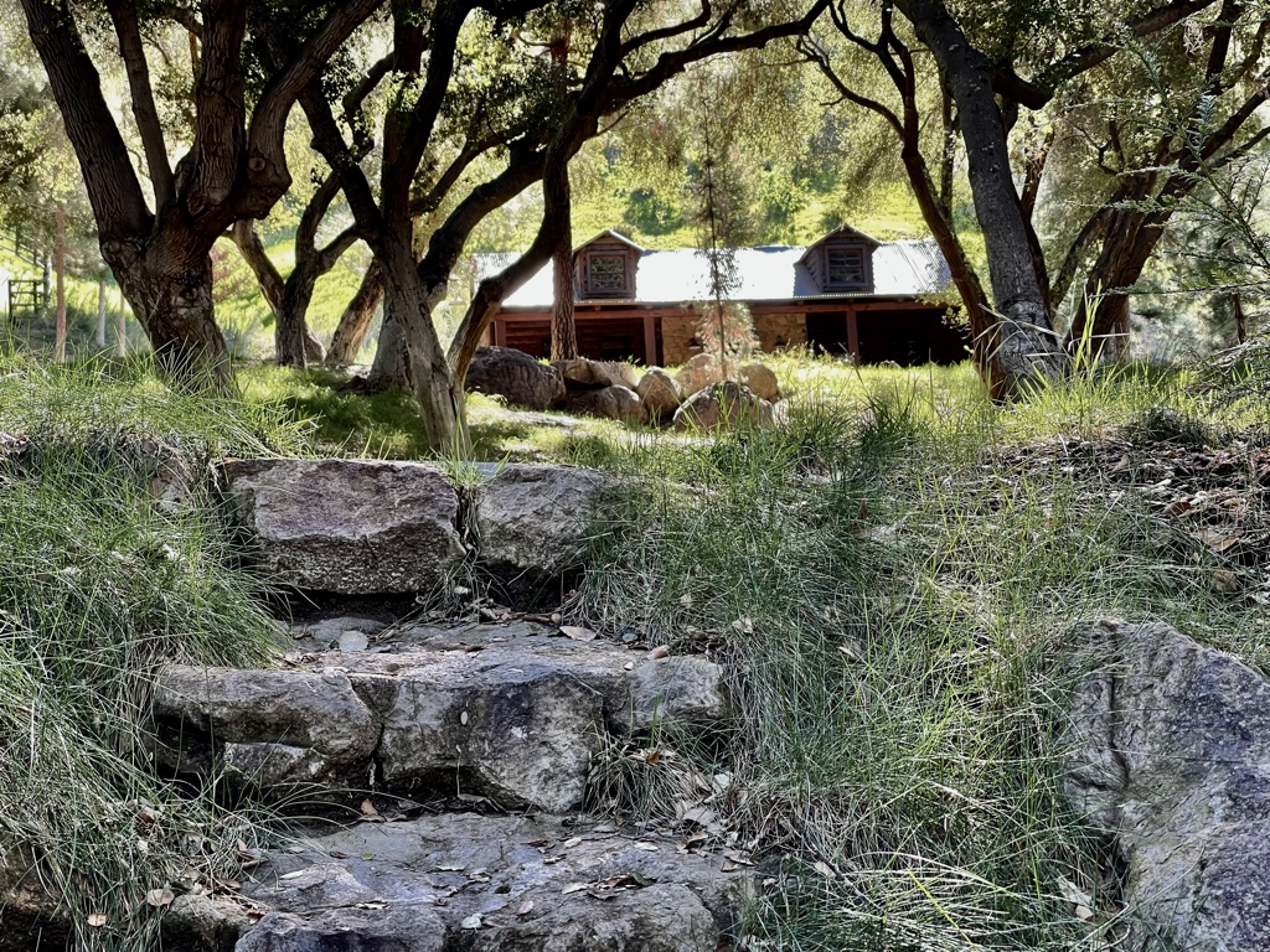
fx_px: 2348
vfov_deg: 22.9
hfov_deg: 30.3
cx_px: 635
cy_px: 476
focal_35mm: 64
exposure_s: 1/121
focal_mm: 7.5
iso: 64
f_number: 2.2
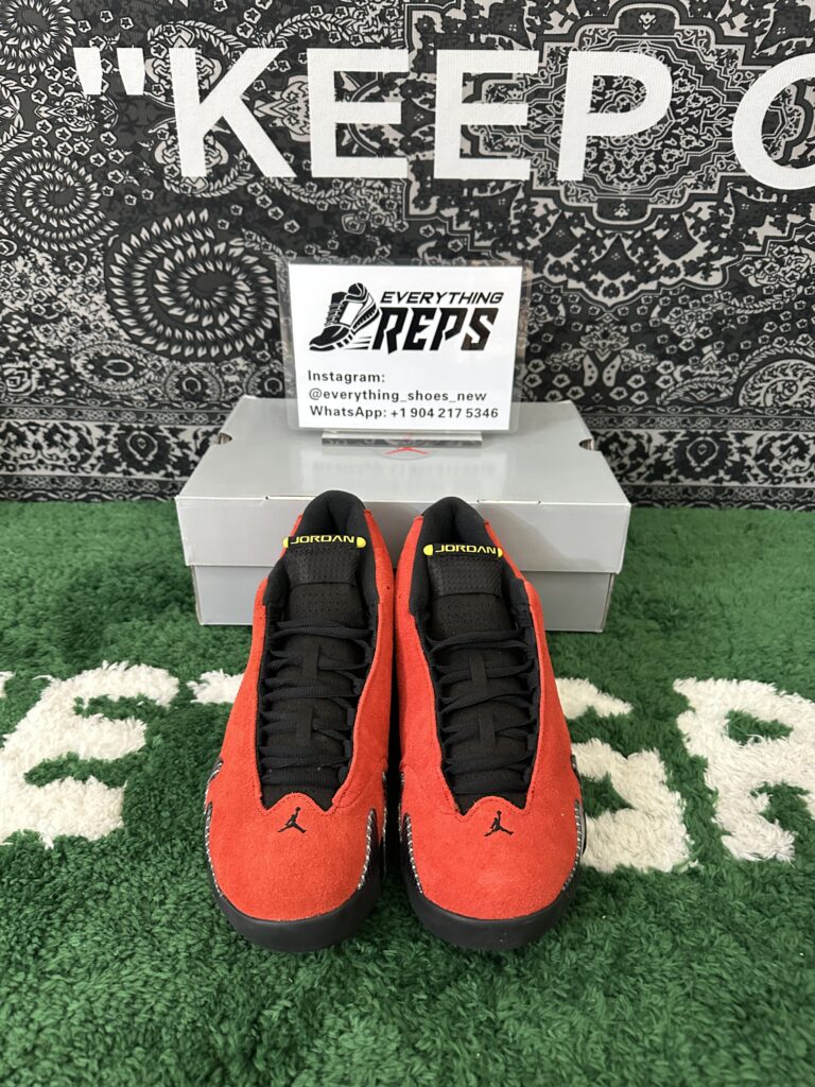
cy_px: 544
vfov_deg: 71.6
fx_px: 753
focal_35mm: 24
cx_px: 408
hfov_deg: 56.8
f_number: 1.78
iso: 640
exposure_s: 1/50
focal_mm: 6.86
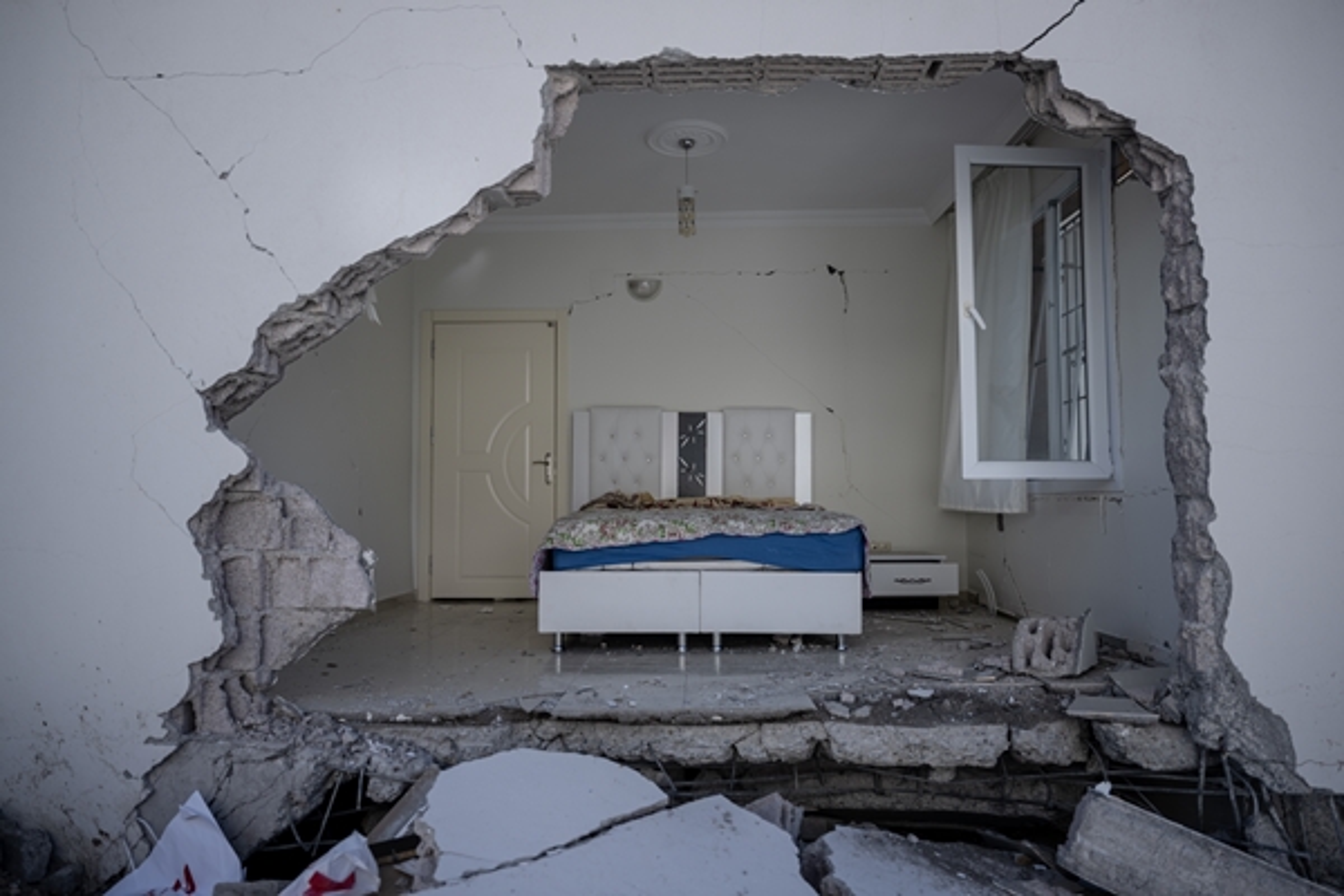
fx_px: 896
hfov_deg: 73.7
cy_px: 448
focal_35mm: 24
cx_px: 672
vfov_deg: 53.1
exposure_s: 1/1600
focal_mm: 24
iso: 100
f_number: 2.8
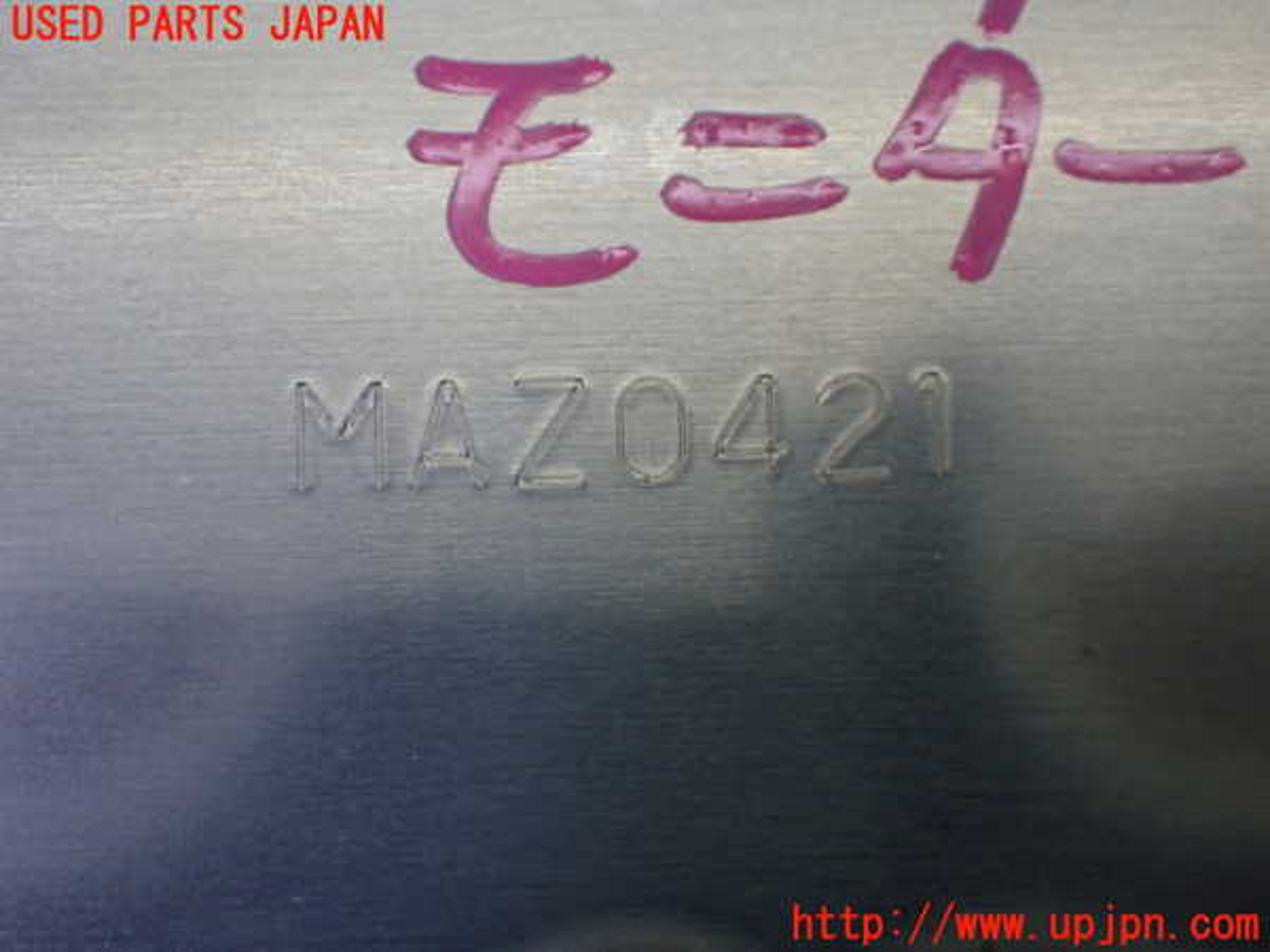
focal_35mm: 54
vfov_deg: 27.0
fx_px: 1981
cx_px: 635
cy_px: 476
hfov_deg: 35.5
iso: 400
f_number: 3.3
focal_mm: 9.65
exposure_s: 1/200
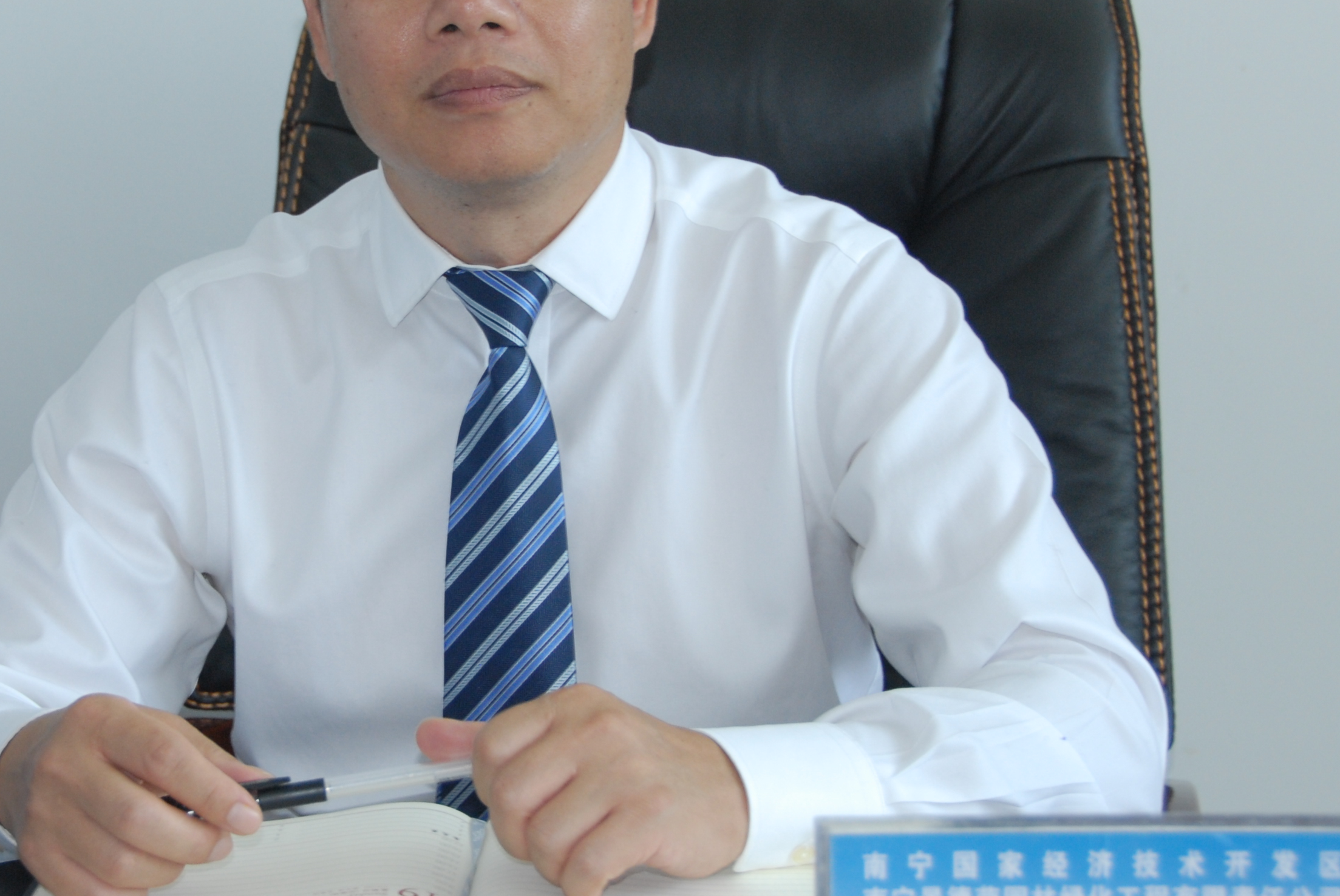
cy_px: 338
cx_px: 438
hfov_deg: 20.3
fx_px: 3726
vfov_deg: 13.7
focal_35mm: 100
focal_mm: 38
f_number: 4.2
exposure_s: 1/60
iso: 320
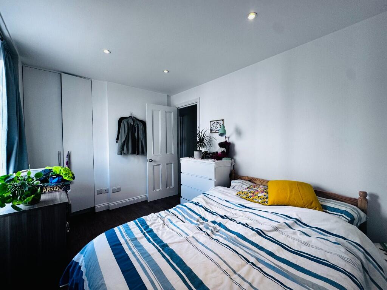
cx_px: 194
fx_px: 157
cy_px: 145
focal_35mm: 14
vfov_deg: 85.7
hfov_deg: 102.1
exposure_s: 1/99
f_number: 2.2
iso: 80
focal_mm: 2.22
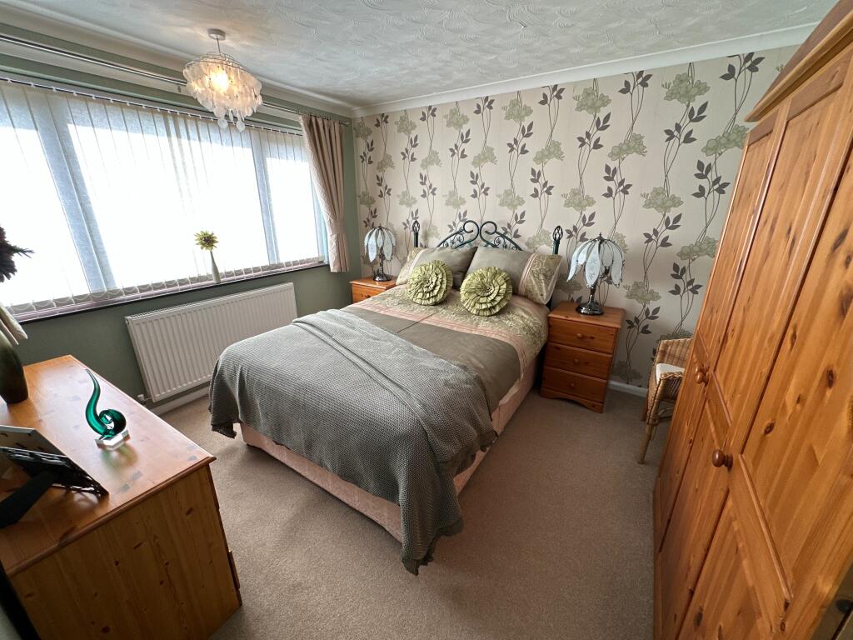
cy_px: 320
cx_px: 426
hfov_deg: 102.1
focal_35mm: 14
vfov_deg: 85.7
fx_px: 345
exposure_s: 1/100
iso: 100
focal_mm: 2.22
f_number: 2.2
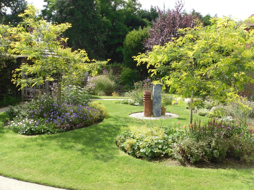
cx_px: 127
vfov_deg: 40.7
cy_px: 95
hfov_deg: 52.6
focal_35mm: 35
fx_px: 257
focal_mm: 6.3
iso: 80
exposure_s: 1/90
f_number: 8.2
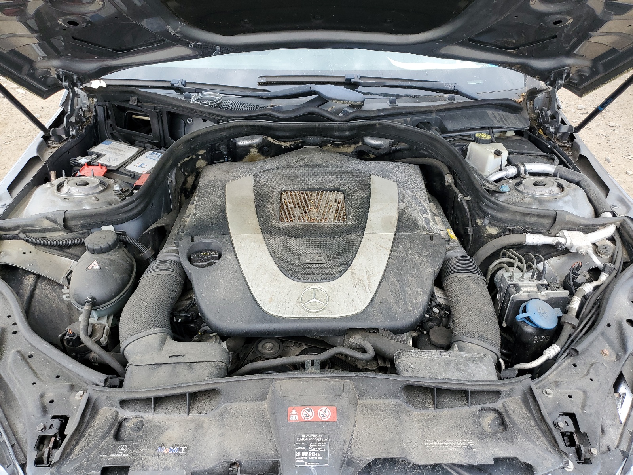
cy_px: 238
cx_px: 316
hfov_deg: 67.3
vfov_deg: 53.1
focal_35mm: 26
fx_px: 475
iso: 50
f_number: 1.5
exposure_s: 1/323
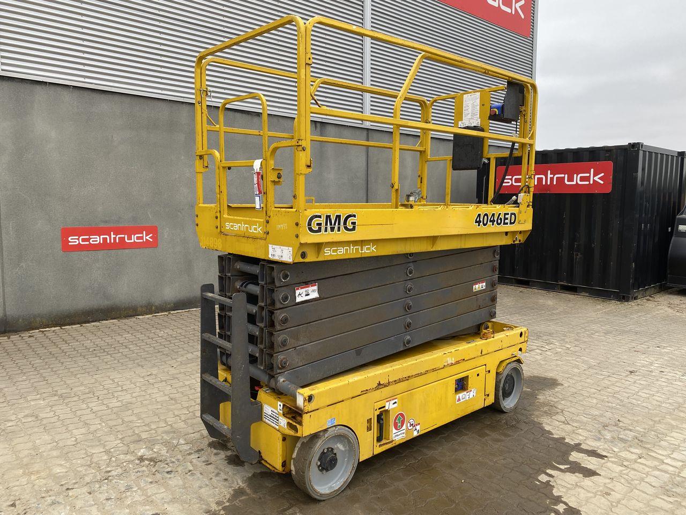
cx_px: 343
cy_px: 258
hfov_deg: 67.3
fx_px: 515
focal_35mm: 26
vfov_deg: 53.1
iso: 50
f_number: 1.8
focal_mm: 4.25
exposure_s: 1/122
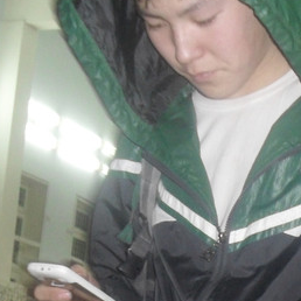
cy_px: 384
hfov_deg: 13.2
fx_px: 1259
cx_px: 382
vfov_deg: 13.2
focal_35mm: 128
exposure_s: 1/45
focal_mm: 6.3
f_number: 3.2
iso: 200
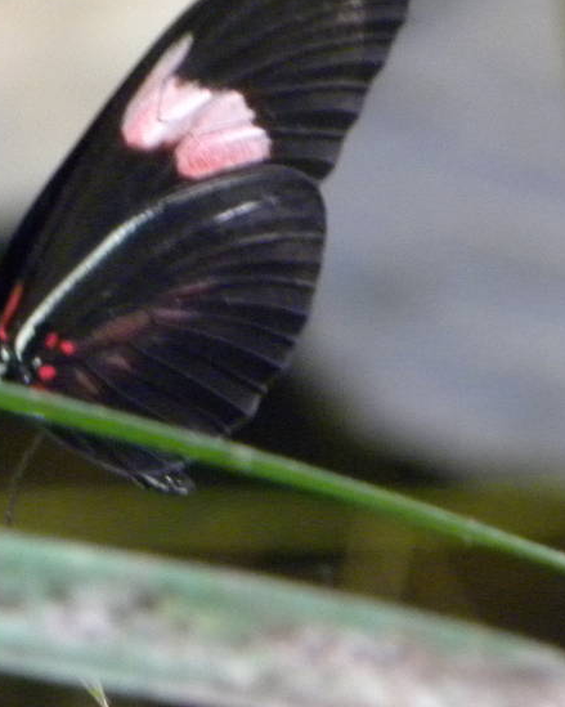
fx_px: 37133
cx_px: 107
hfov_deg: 0.9
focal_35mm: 1776
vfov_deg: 1.1
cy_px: 264
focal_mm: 110.4
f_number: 5
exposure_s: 1/22.7
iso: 400
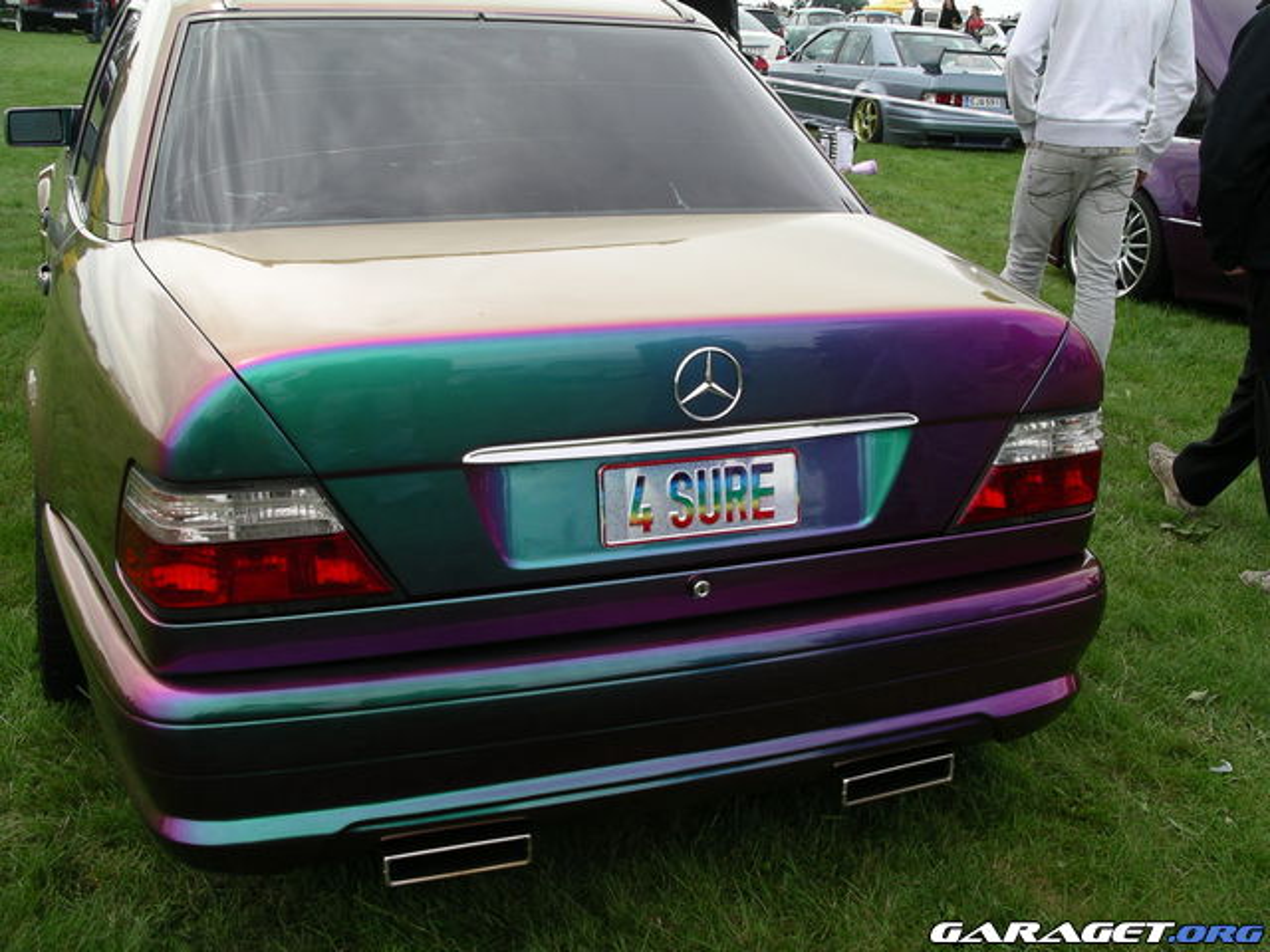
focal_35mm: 37
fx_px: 1357
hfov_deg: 50.1
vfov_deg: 38.7
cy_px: 476
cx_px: 635
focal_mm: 7.8
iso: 64
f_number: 4.3
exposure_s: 1/320
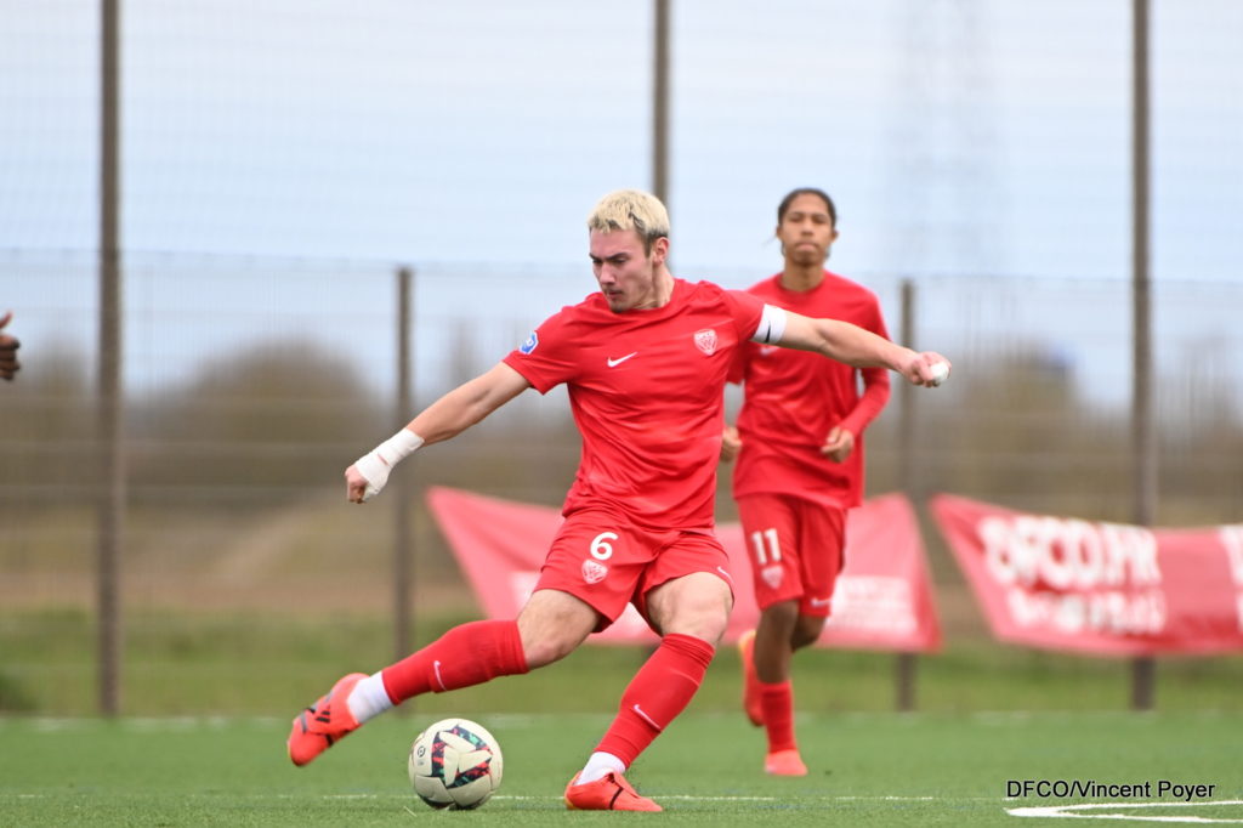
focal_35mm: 600
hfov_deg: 3.4
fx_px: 20709
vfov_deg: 2.3
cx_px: 622
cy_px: 414
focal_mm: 400
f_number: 4
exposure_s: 1/1000
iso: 800
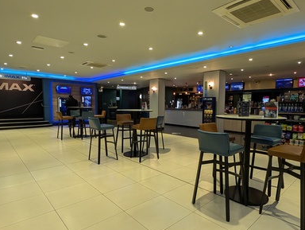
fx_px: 176
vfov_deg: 66.0
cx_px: 170
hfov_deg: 81.4
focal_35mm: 20
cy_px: 121
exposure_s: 1/100
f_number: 1.95
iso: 125
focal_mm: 2.23
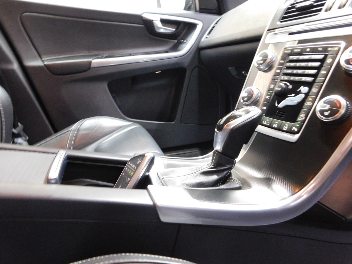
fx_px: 234
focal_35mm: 23
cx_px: 176
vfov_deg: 58.9
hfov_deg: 73.9
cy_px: 132
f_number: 3
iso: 800
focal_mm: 4
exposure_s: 1/5
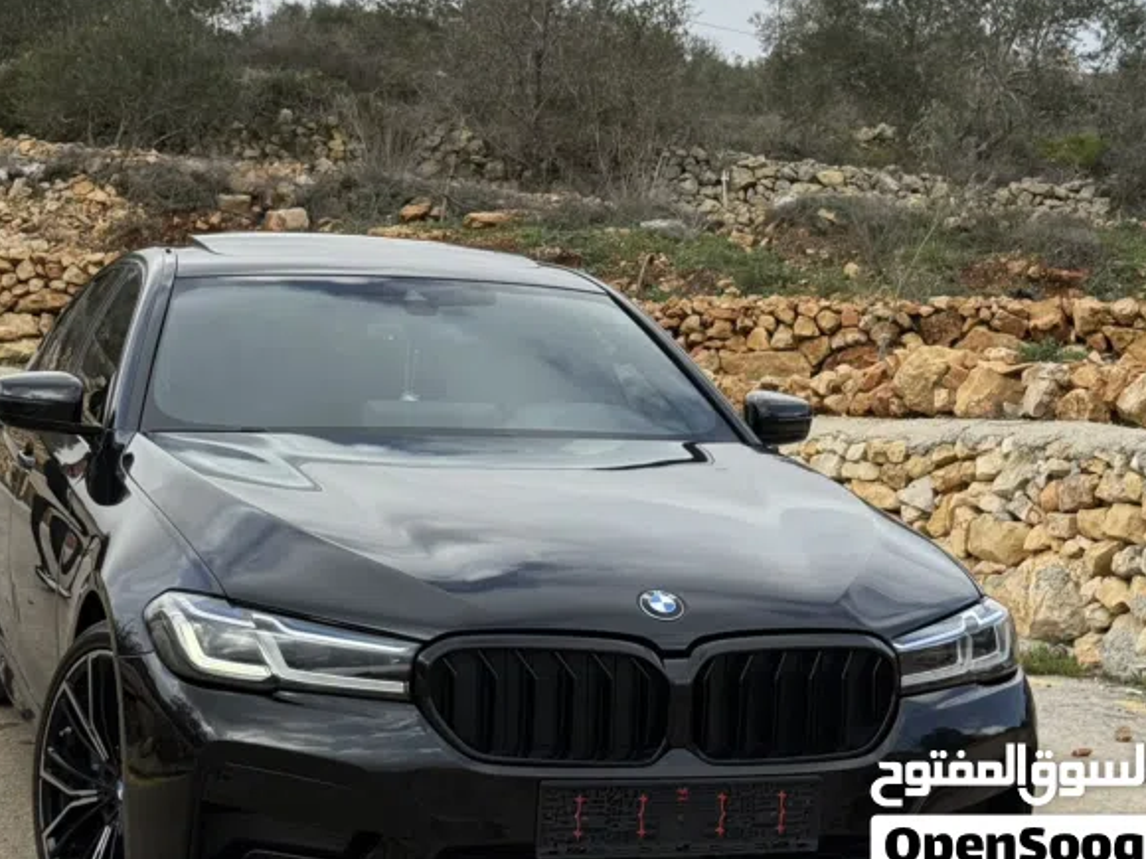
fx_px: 1755
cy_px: 458
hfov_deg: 36.2
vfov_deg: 27.5
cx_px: 573
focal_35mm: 53
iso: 64
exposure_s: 1/3096
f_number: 1.78
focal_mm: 6.76
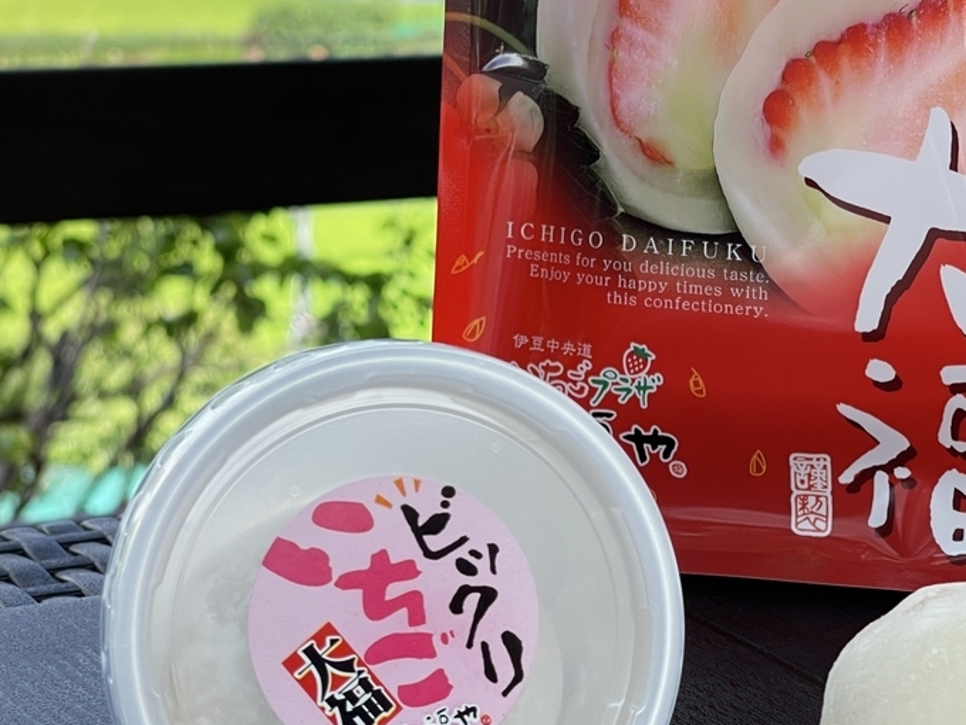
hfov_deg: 17.3
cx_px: 798
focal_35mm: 113
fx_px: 3153
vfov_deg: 13.1
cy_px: 357
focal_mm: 7.5
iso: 20
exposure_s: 1/235
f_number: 2.2
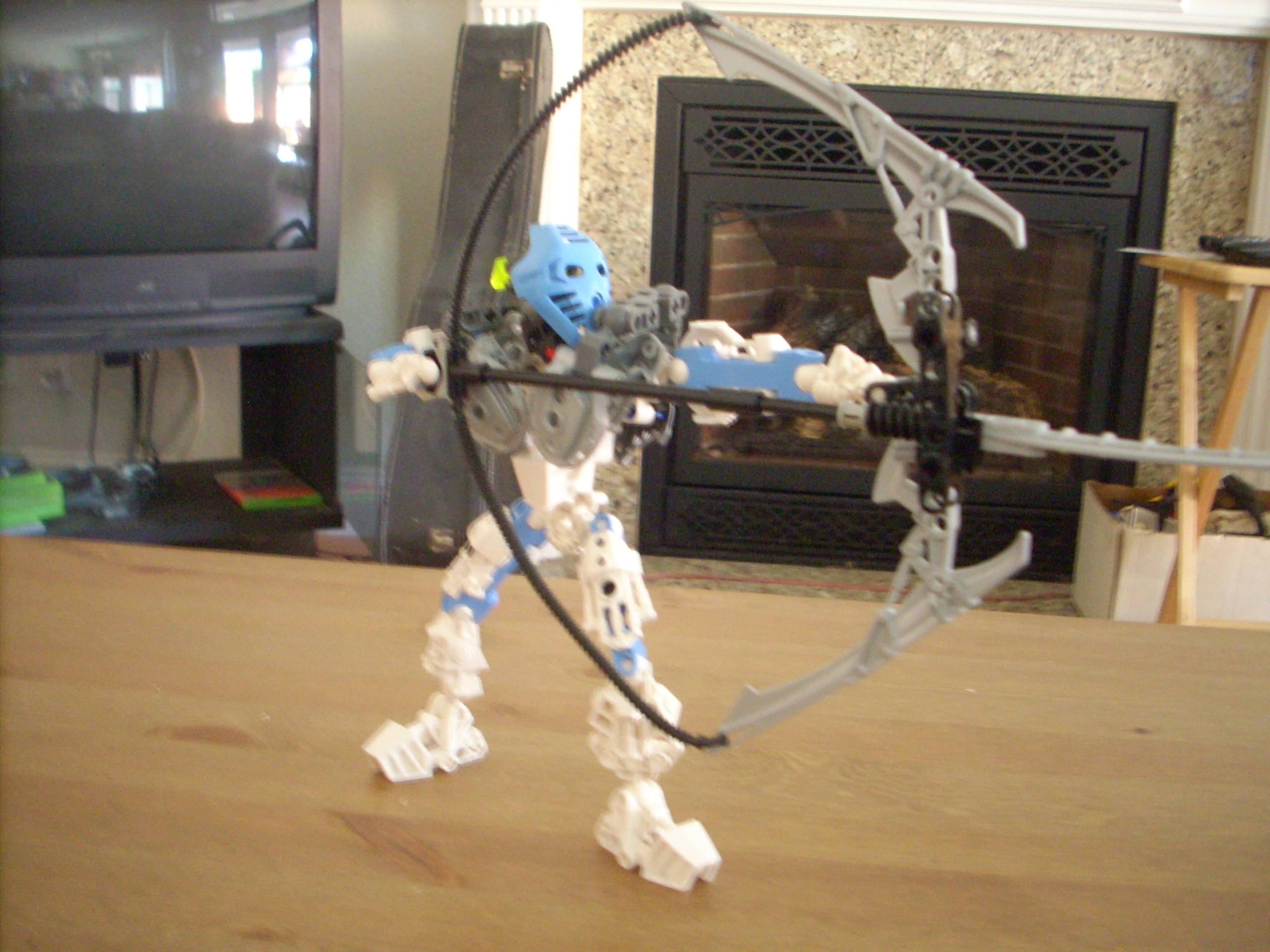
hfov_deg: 50.1
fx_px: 1357
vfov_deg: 38.7
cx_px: 635
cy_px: 476
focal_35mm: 37
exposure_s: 1/4
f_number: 2.8
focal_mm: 6.2
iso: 400
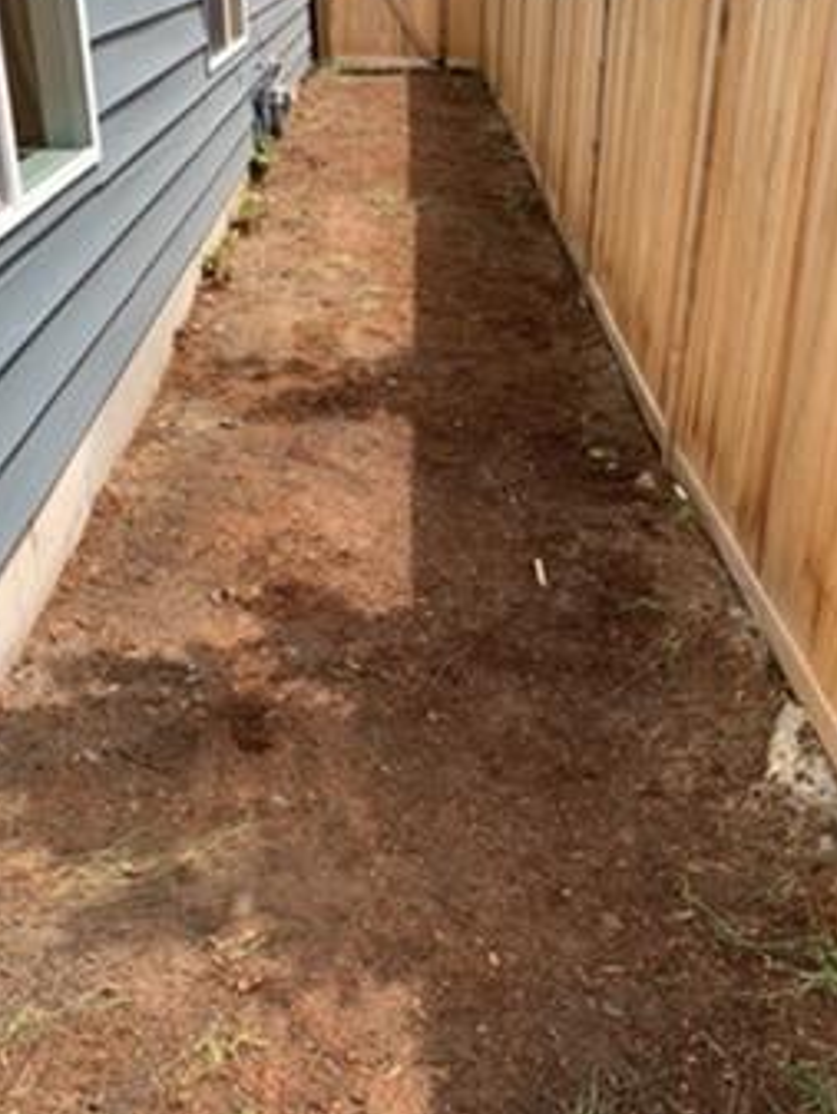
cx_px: 410
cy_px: 585
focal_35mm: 37
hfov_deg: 38.7
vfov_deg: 50.1
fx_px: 1192
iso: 25
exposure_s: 1/413
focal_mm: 4.25
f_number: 1.8
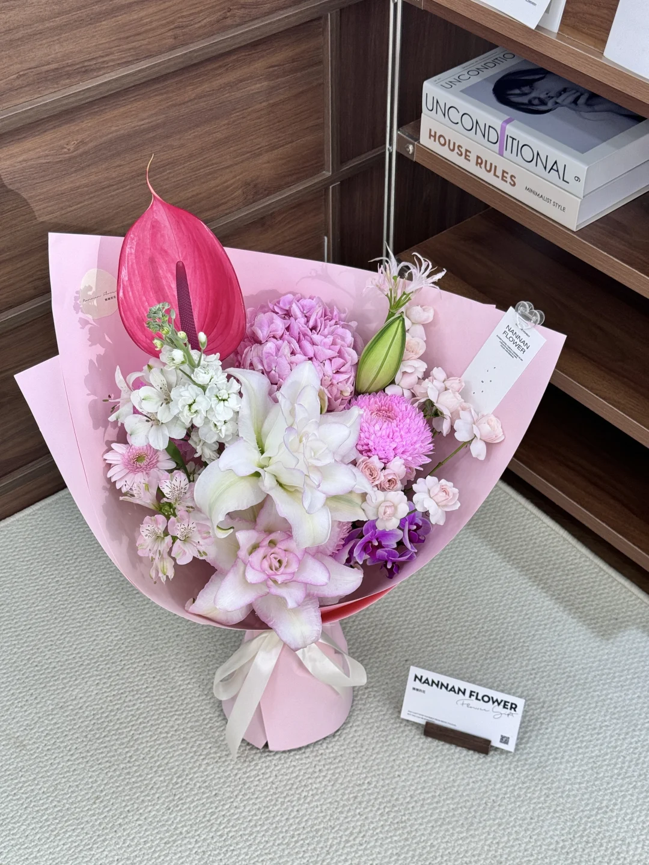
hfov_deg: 30.3
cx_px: 324
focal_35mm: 48
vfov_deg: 39.7
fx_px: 1200
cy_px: 432
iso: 64
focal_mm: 6.76
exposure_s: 1/100
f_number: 1.78
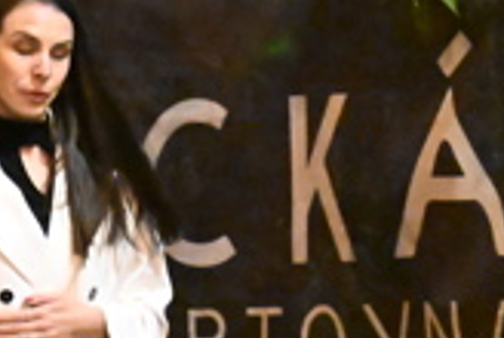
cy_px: 446
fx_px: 13661
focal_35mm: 974
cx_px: -283
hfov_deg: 2.1
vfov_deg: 1.4
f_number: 2.8
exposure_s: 1/200
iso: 25600
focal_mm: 155
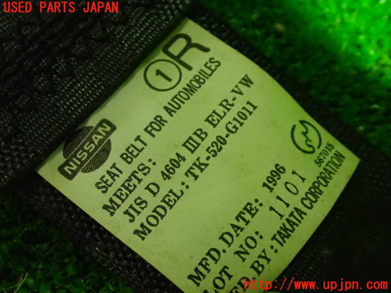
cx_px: 196
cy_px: 146
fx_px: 565
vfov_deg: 29.1
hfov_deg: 38.2
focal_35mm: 50
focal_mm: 9.01
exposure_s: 1/40
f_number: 3.2
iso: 1600
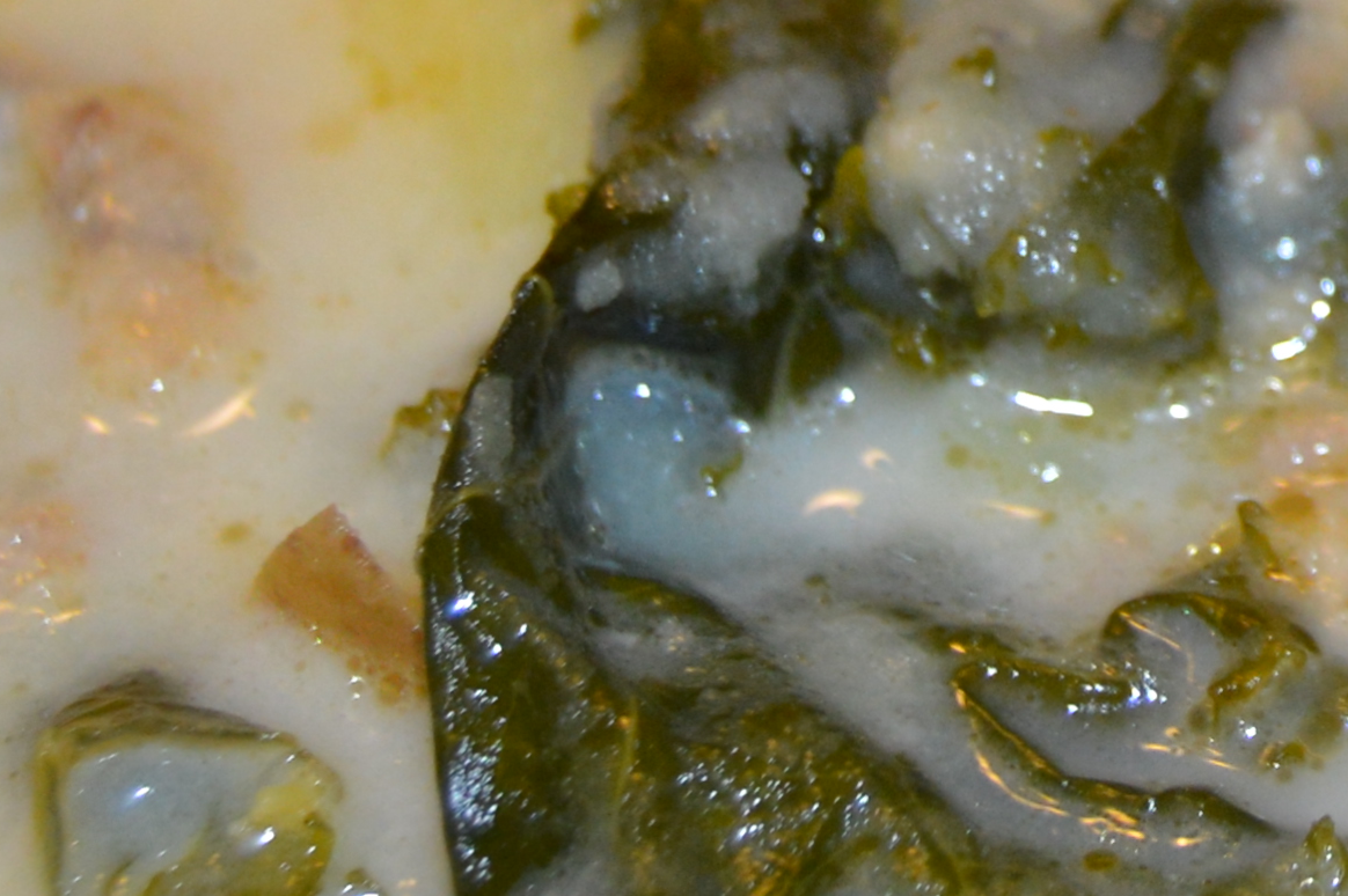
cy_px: -324
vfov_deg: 7.3
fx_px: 6959
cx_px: 1622
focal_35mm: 186
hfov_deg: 10.9
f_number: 3.8
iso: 450
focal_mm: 24
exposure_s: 1/60
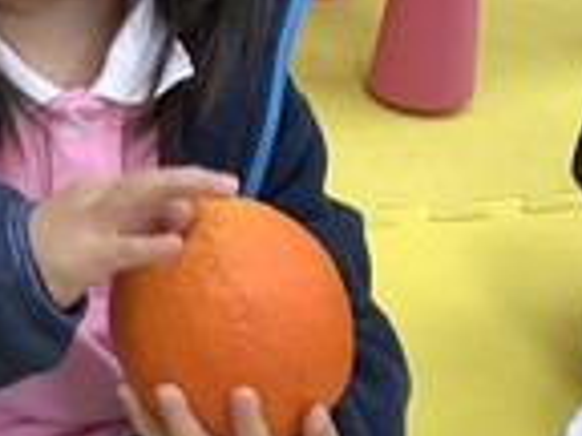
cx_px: -22
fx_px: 1547
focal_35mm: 92
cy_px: 93
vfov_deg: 16.0
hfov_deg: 20.5
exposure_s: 1/50
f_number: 2.4
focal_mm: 3.3
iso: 64
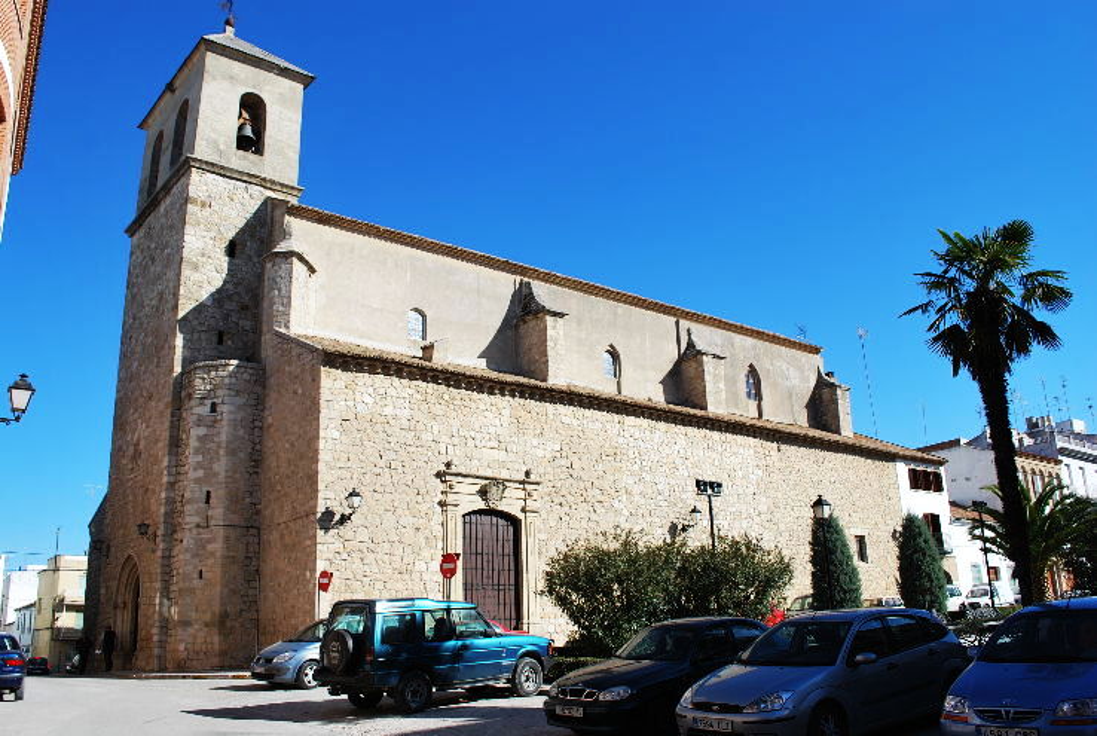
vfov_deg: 43.8
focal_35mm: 30
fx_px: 916
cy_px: 368
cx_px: 548
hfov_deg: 61.8
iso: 100
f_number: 9
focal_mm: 20
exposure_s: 1/320
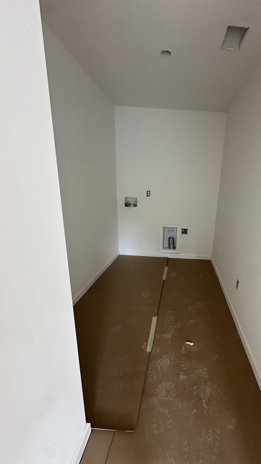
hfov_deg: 64.7
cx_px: 181
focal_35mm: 16
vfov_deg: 99.3
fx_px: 197
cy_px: 242
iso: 320
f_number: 2.2
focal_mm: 2.22
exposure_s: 1/98
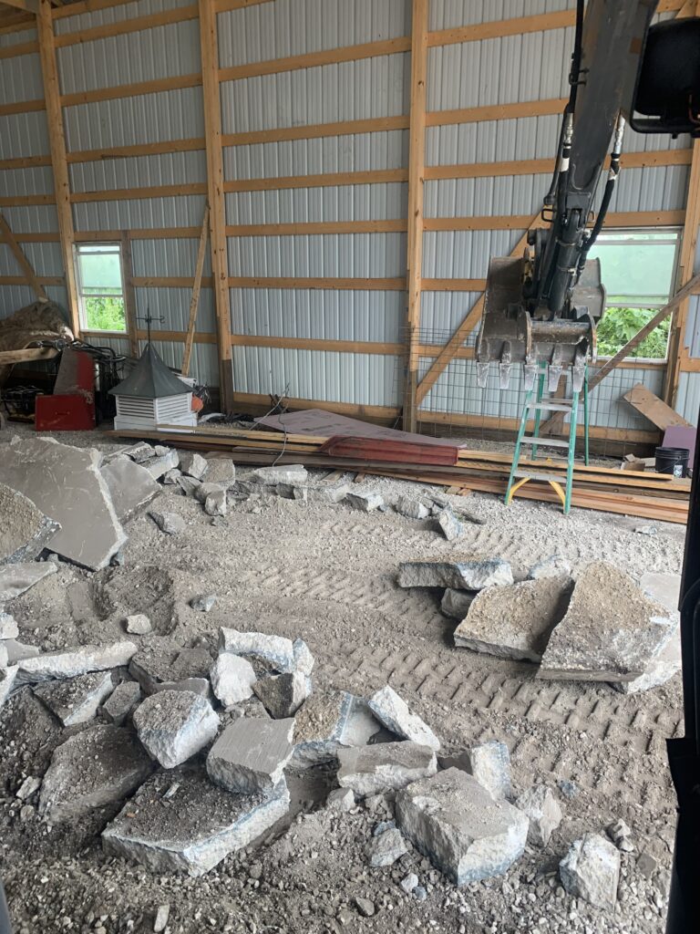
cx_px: 350
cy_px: 467
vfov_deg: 67.3
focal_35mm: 26
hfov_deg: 53.1
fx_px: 701
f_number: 1.8
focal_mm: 4.25
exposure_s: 1/120
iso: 64
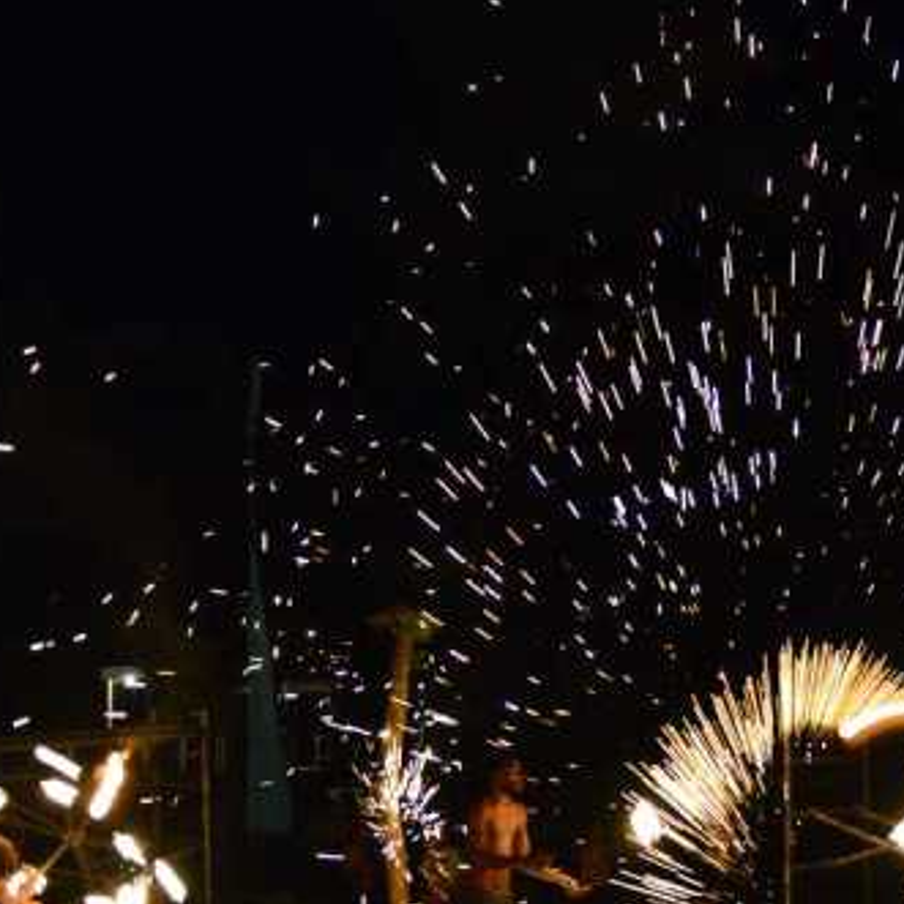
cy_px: 505
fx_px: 2305
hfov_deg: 21.5
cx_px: 877
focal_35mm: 78
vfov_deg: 22.2
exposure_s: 1/40
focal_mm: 38
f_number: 2.8
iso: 3200
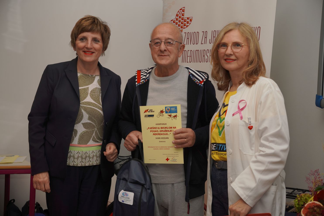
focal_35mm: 49
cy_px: 108
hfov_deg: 40.2
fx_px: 443
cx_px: 162
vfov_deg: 27.4
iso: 100
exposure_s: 1/200
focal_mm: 32.8
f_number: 4
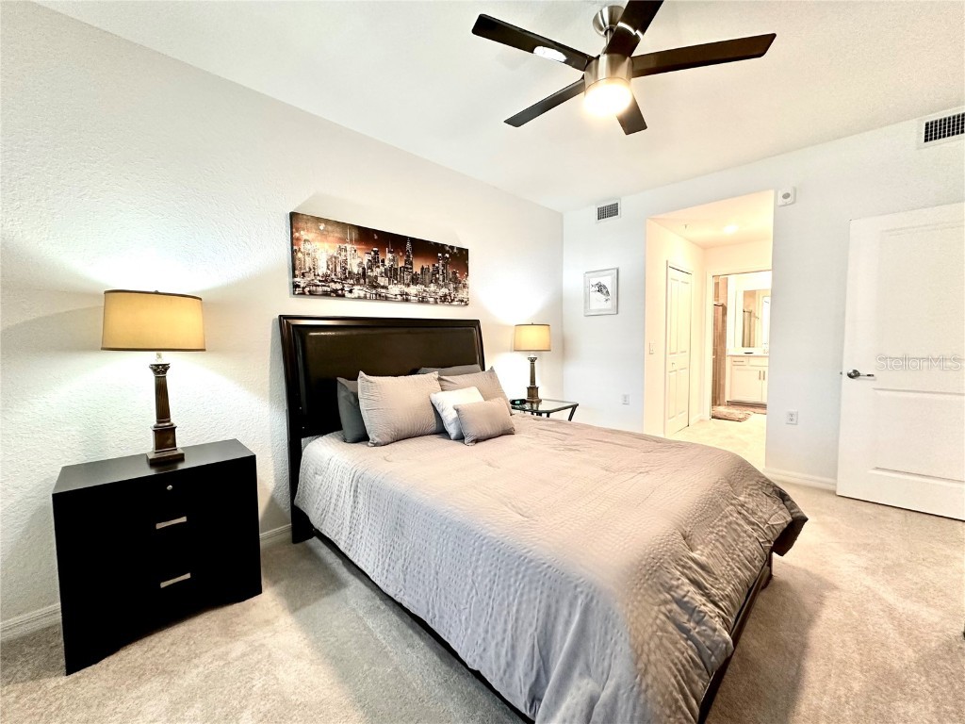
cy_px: 362
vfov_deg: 85.7
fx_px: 390
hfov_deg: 102.1
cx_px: 482
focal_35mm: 14
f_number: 2.2
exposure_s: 1/60
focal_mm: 2.22
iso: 200
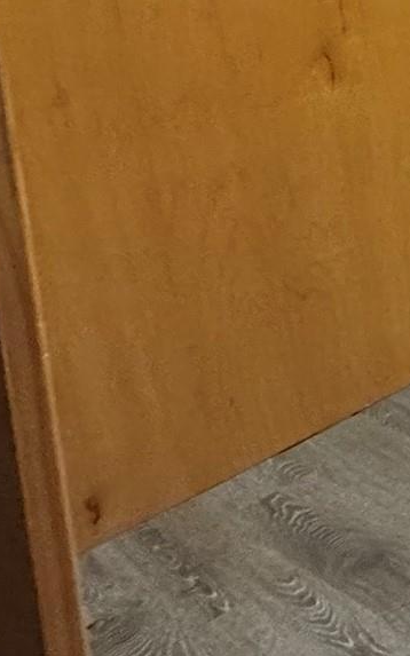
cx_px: 1123
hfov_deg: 12.9
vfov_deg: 31.9
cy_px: -129
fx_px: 948
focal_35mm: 53
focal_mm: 2.22
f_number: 2.2
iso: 500
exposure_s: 1/60
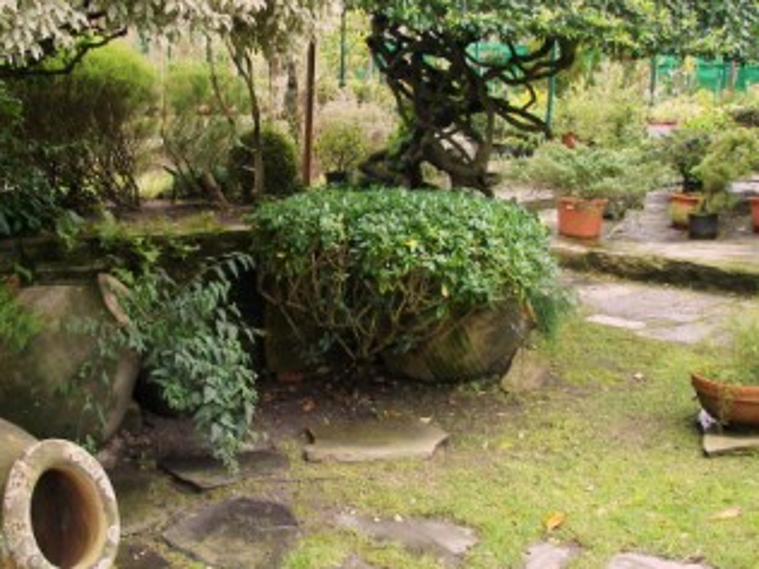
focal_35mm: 51
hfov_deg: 37.4
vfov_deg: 28.5
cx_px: 319
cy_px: 257
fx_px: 1118
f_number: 2.8
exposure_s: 1/30
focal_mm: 6
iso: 64
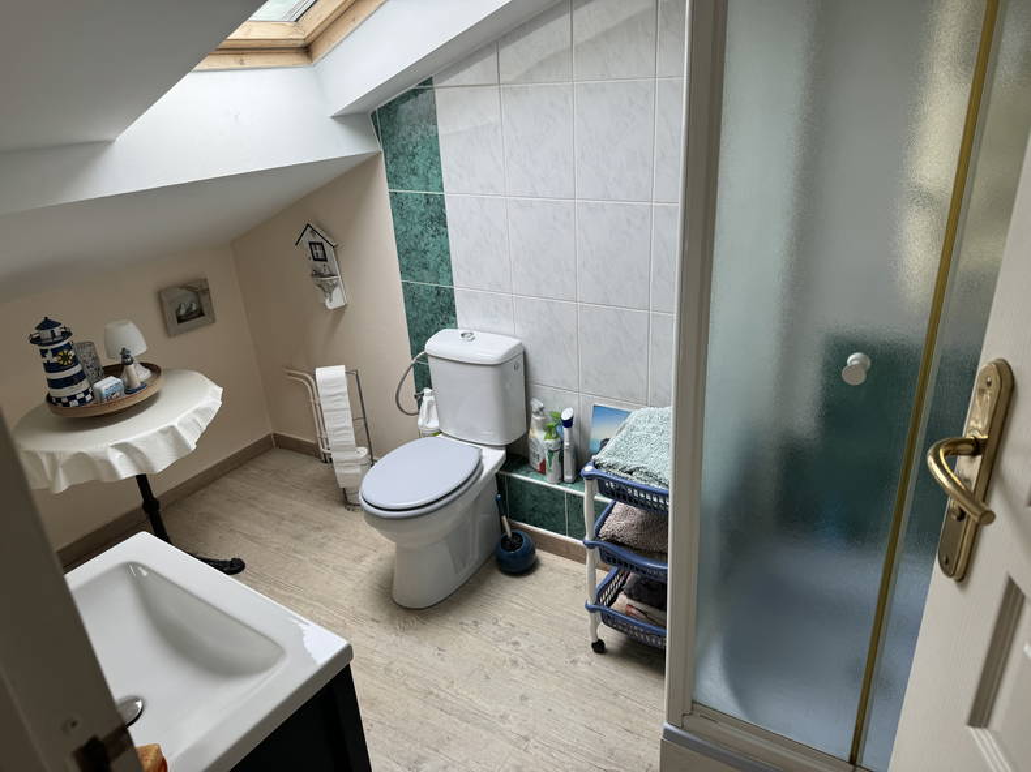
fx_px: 715
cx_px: 516
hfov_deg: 71.6
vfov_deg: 56.8
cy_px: 386
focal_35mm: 24
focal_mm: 6.76
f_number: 1.78
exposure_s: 1/220
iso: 64
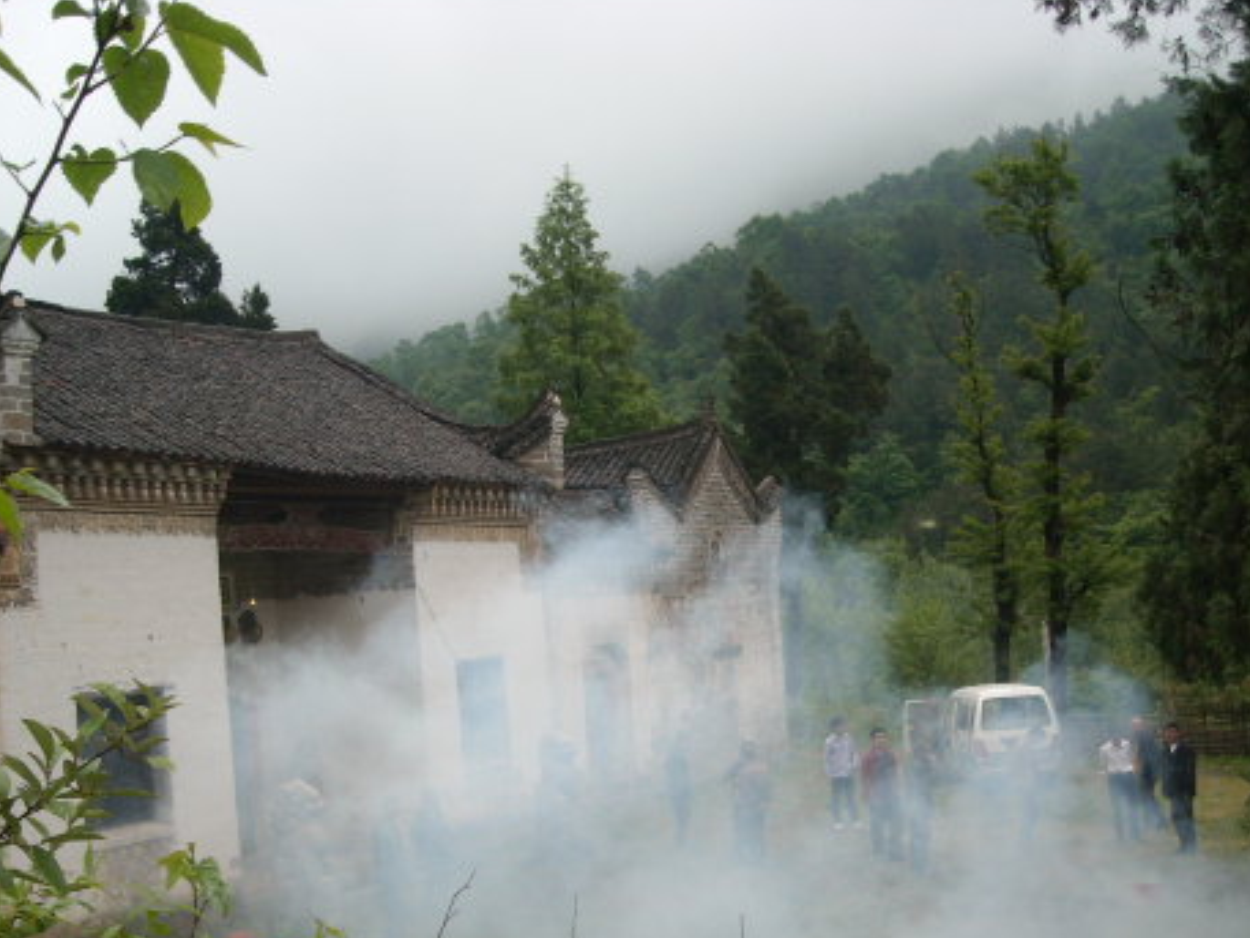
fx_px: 1770
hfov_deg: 38.9
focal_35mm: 49
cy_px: 643
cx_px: 651
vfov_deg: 29.4
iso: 64
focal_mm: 5.7
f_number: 5.6
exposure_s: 1/218
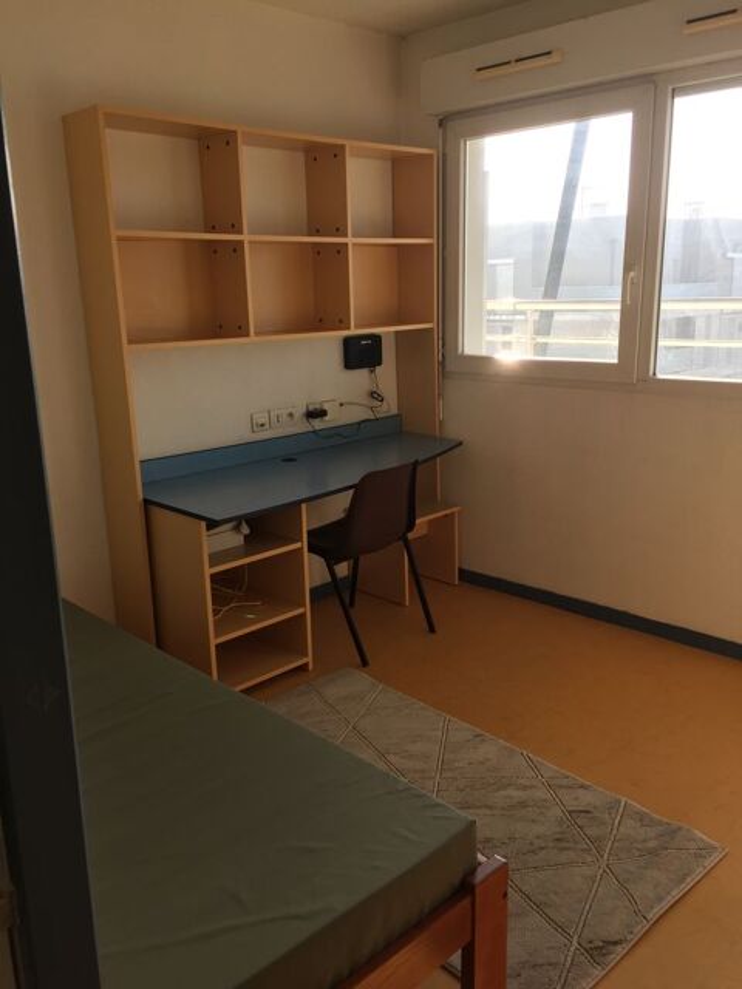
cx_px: 371
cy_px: 494
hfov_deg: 48.2
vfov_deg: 61.7
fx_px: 829
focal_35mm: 29
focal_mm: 4.15
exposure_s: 1/388
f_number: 2.2
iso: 32
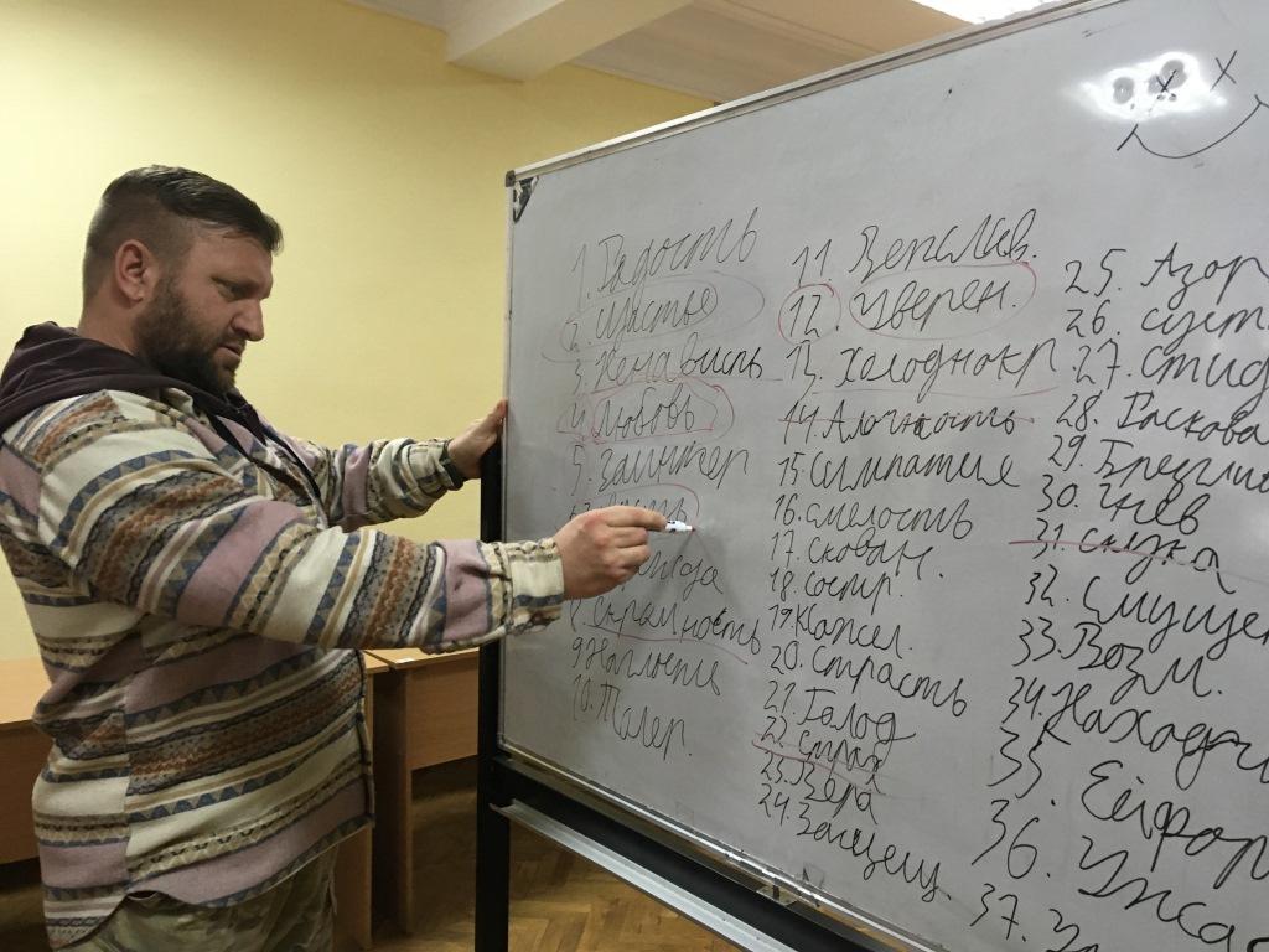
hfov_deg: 61.7
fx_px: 1063
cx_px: 634
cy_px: 476
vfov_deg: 48.2
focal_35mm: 29
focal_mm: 4.15
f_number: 2.2
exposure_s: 1/33
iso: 160
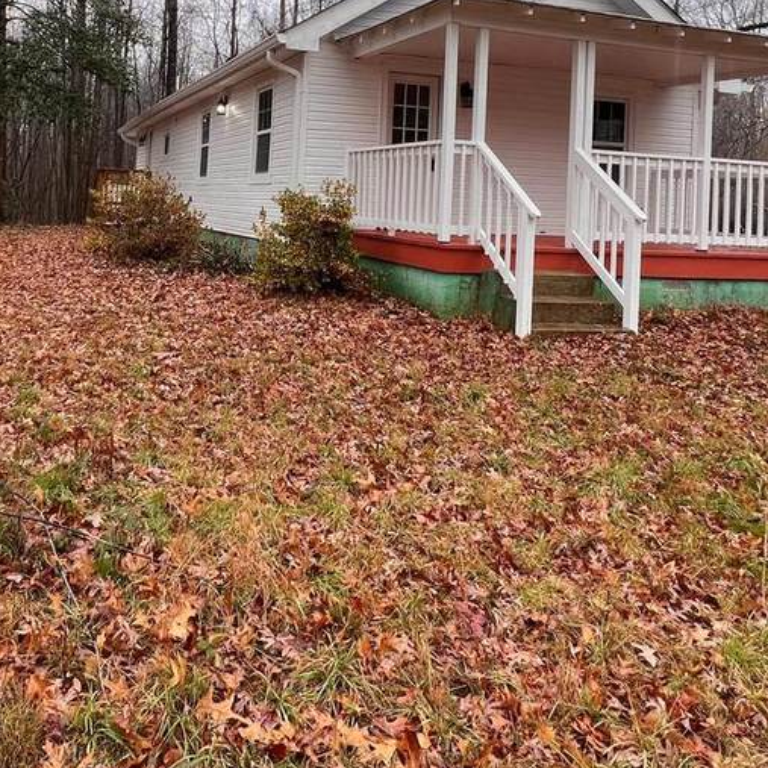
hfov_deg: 54.2
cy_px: 189
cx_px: 238
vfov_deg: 53.1
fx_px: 728
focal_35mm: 29
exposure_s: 1/99
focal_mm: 1.57
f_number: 1.8
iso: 40
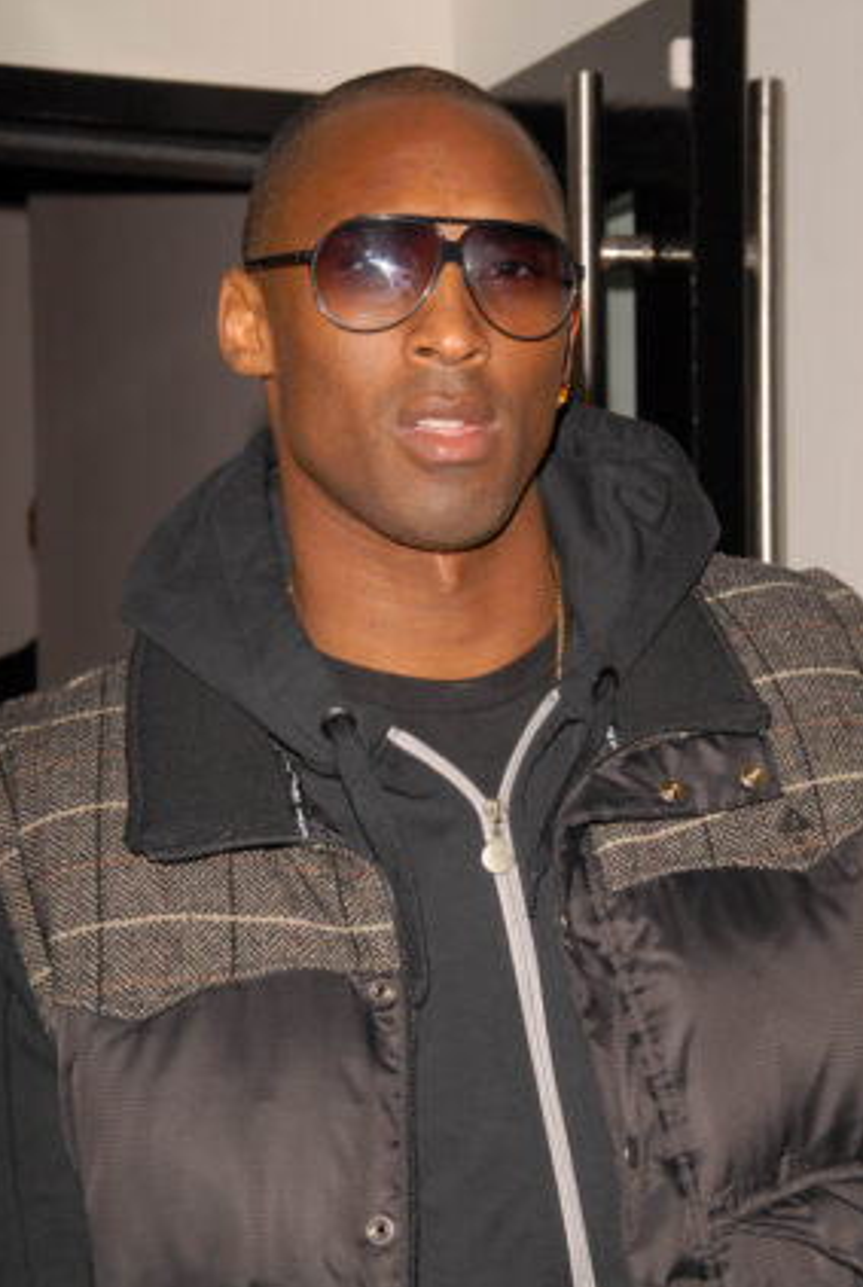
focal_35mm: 104
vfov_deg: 19.7
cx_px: 433
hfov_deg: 13.3
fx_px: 3707
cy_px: 677
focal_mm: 65
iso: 400
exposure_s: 1/250
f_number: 8
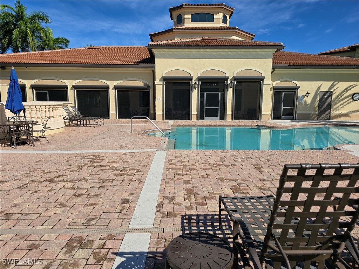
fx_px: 239
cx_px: 180
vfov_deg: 58.9
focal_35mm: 23
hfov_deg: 73.9
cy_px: 134
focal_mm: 6.3
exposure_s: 1/1361
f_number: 1.7
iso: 12
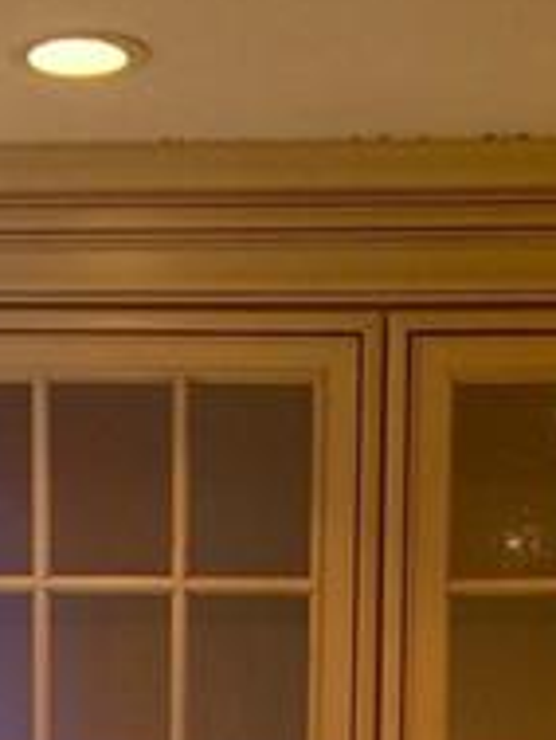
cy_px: 1351
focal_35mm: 118
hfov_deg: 12.6
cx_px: 215
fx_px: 2524
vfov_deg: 14.6
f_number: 2.2
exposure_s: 1/60
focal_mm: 4.15
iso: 40
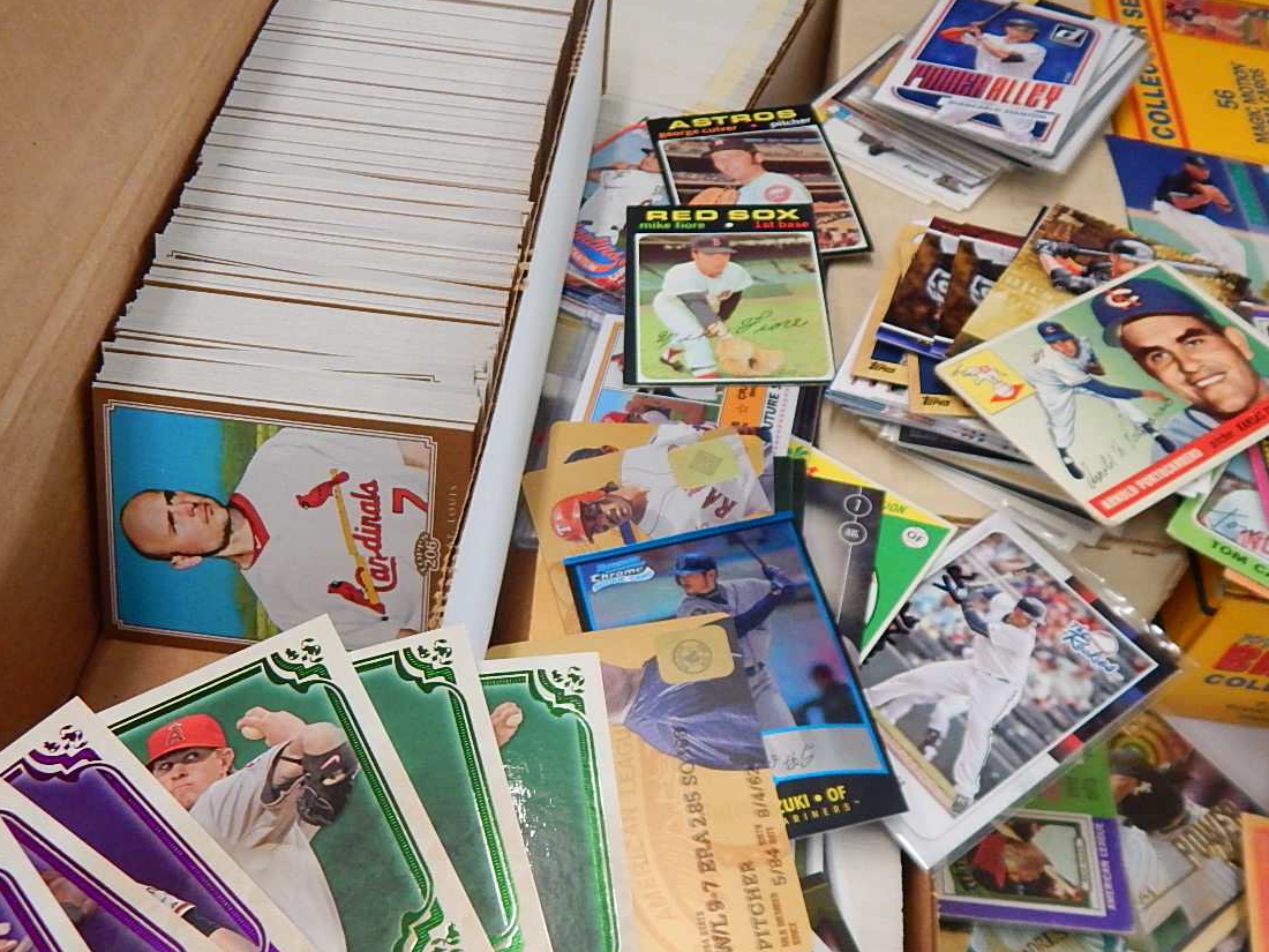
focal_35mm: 32
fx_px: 1173
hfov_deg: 56.8
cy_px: 565
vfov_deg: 44.0
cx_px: 640
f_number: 3
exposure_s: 1/60
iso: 400
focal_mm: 4
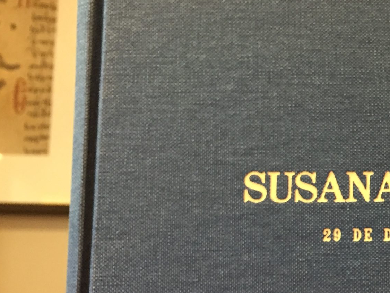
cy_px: 253
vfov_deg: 21.8
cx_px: 441
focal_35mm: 66
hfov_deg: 26.8
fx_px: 744
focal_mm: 4.15
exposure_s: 1/33
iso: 160
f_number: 2.2
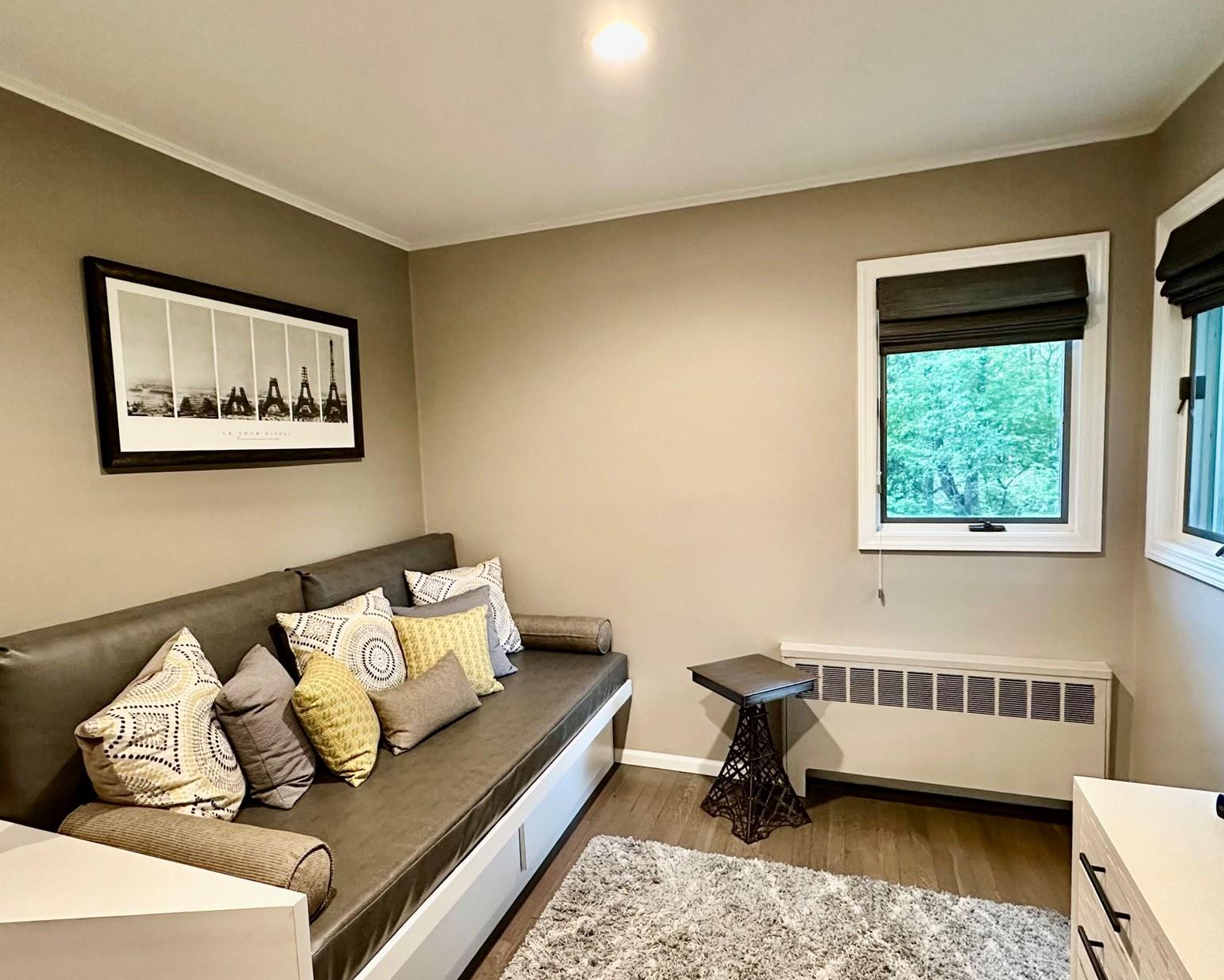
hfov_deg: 86.3
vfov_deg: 73.8
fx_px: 652
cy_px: 507
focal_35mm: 18
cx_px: 594
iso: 500
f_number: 2.2
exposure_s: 1/60
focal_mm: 2.22
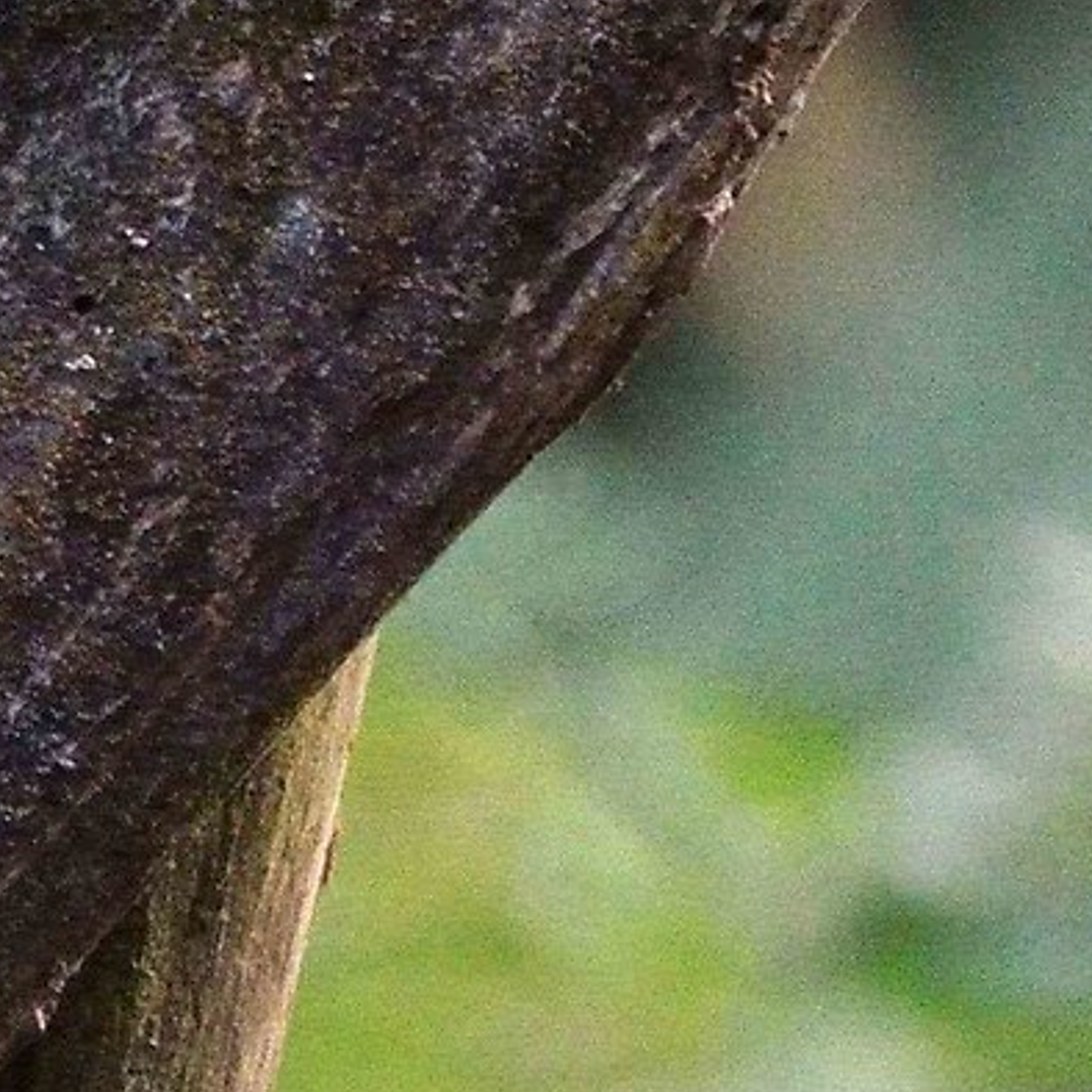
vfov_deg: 0.4
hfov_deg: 0.4
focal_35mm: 4263
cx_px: -1807
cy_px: 969
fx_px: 152148
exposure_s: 1/250
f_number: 6.3
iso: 1600
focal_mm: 550
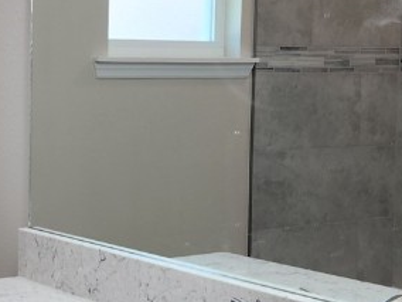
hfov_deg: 22.7
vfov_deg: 17.8
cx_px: 4
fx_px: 964
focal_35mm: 83
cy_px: 122
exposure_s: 1/60
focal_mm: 5.4
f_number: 1.8
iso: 25
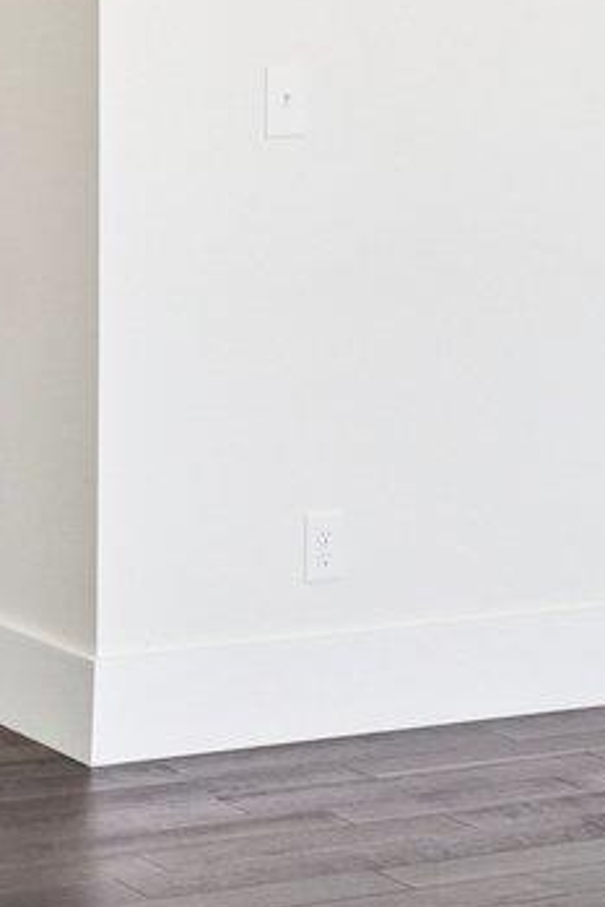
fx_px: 2216
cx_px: -748
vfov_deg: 22.5
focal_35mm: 88
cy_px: 74
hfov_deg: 12.8
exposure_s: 1/30
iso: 320
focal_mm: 10
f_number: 8
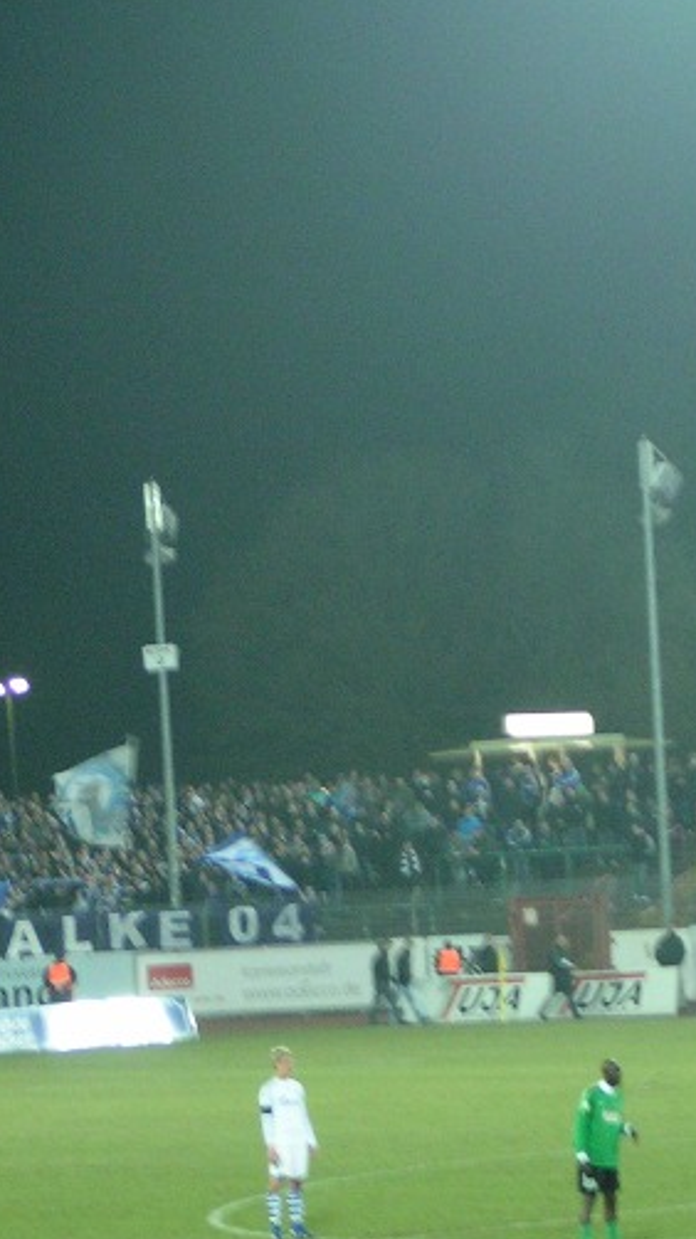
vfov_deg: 10.9
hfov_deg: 6.1
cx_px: 190
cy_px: 684
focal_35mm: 198
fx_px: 6503
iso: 200
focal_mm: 17.4
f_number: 3.5
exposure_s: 1/25
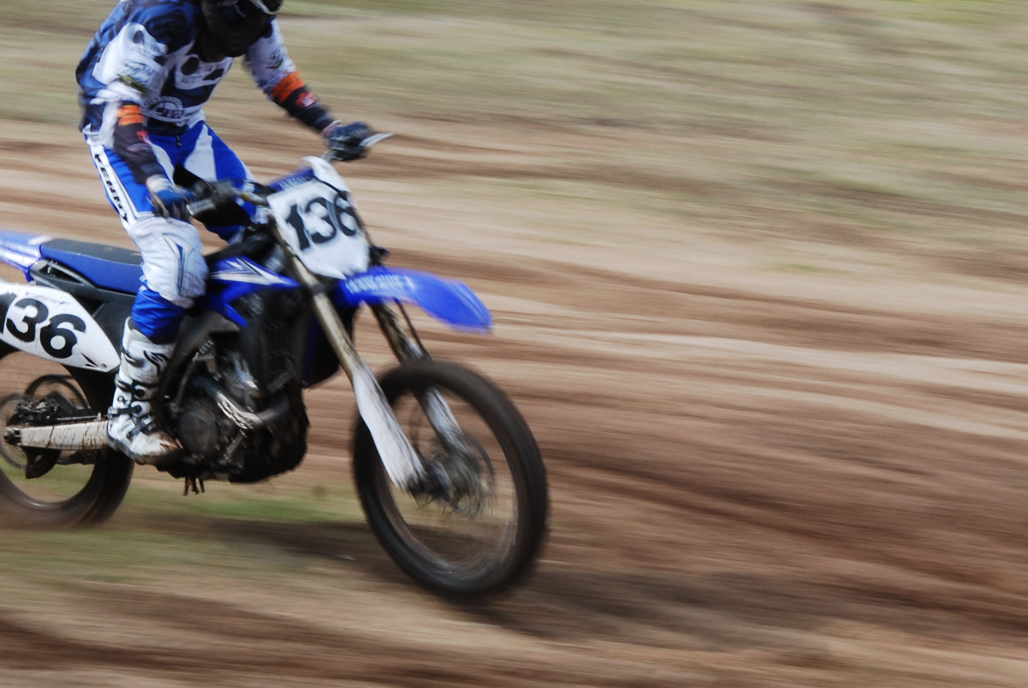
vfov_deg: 7.8
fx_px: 5031
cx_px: 453
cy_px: 310
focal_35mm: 176
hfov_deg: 11.7
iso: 200
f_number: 16
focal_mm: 58
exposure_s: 1/60
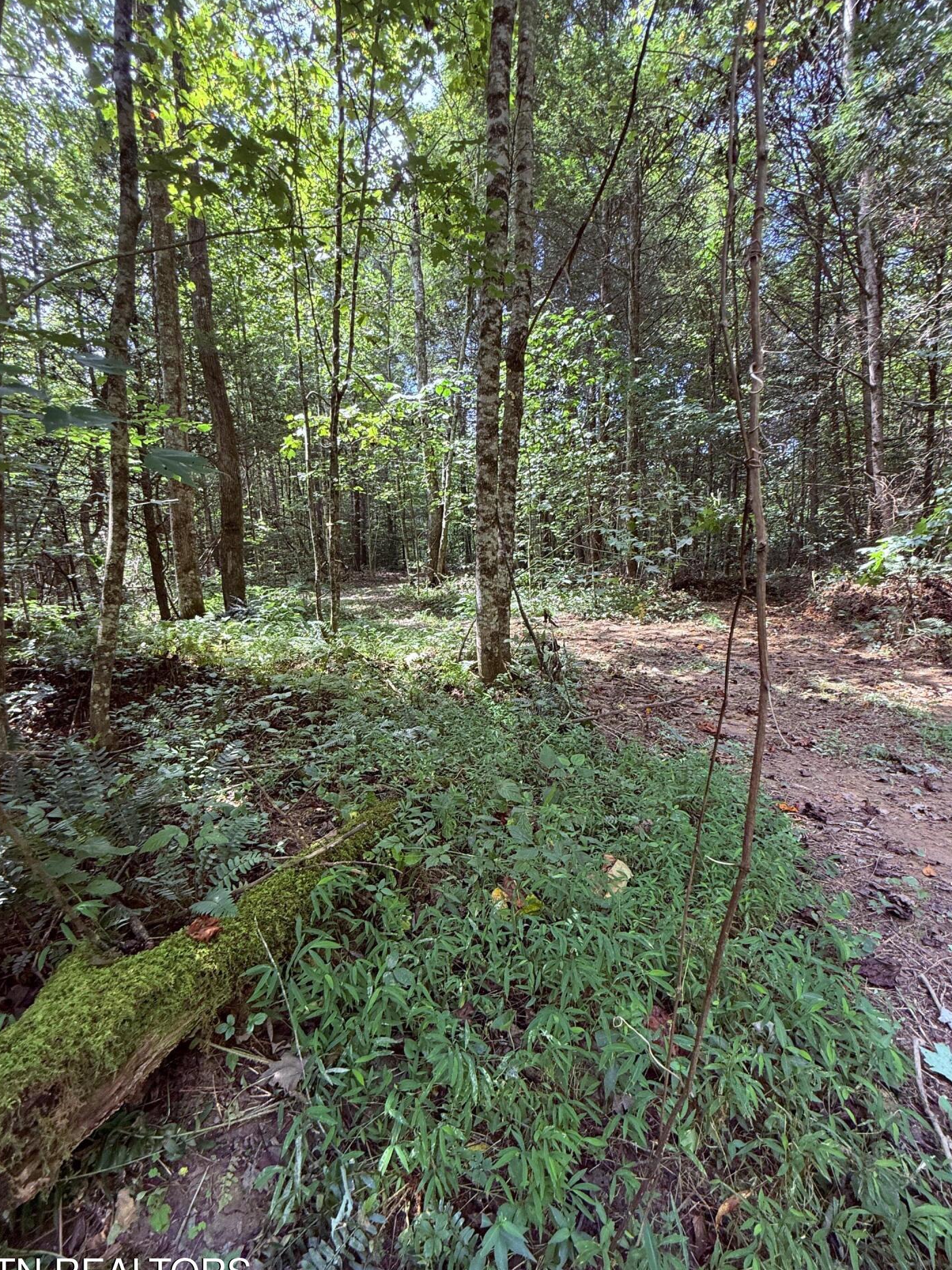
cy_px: 655
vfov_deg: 98.1
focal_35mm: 15
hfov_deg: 81.7
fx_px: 550
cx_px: 473
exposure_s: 1/99
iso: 125
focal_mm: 2.22
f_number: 2.2
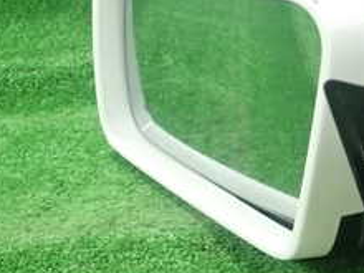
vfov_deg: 17.5
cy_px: 278
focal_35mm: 82
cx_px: 381
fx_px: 862
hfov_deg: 22.7
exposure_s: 1/125
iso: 500
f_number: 2.3
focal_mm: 5.5
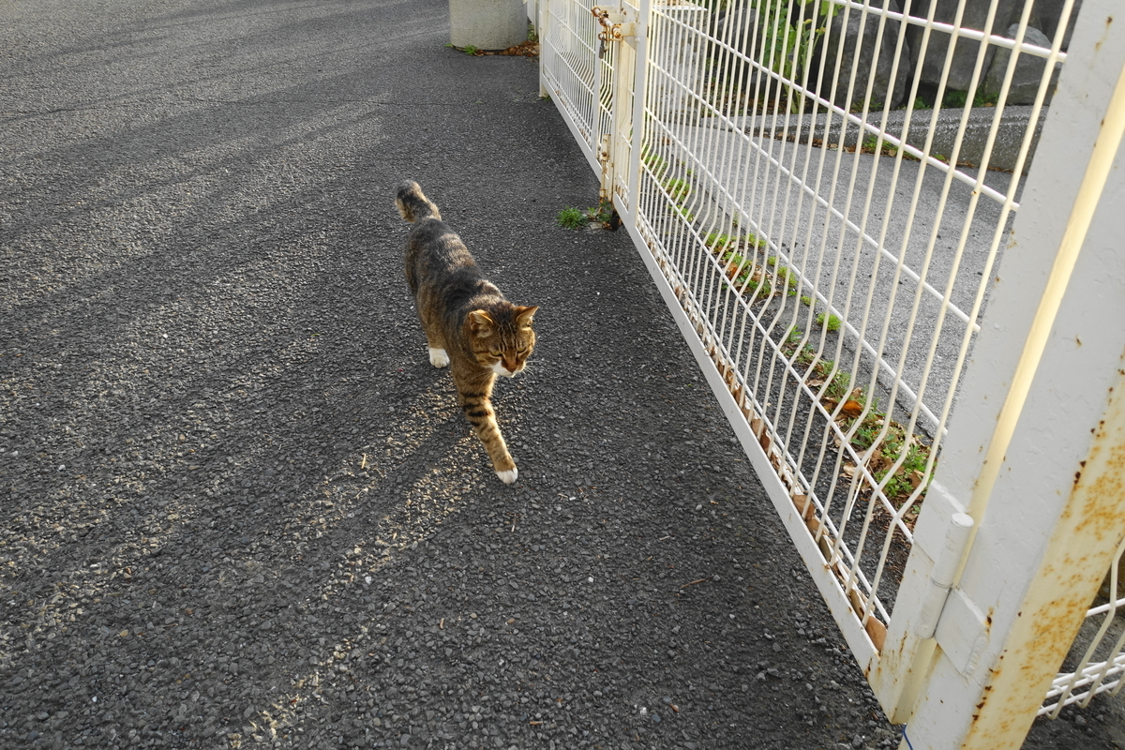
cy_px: 375
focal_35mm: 24
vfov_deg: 53.1
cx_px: 562
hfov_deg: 73.7
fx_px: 750
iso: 125
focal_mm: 8.8
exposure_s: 1/160
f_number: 4
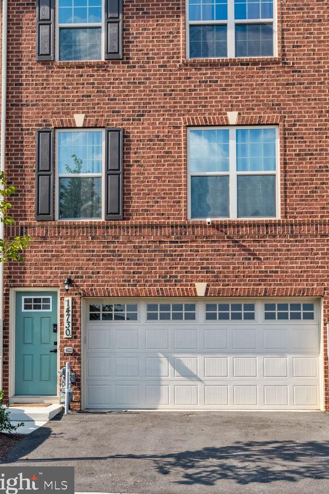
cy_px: 176
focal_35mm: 46
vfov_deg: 42.3
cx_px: 185
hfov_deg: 29.2
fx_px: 631
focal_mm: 35
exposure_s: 1/500
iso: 200
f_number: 8
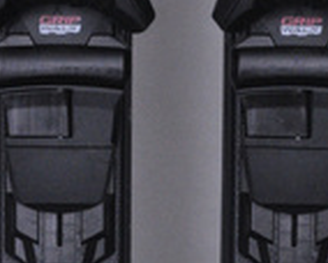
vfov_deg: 4.6
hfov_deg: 5.8
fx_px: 3242
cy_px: 346
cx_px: 172
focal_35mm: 333
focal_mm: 75
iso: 3200
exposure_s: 1/125
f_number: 9.5
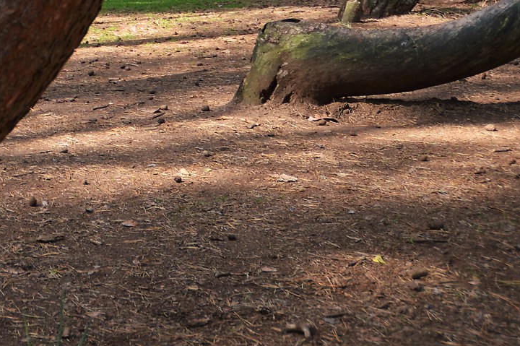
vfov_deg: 20.4
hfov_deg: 28.8
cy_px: -117
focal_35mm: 60
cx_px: -108
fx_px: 866
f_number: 3.5
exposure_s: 1/200
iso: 100
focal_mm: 12
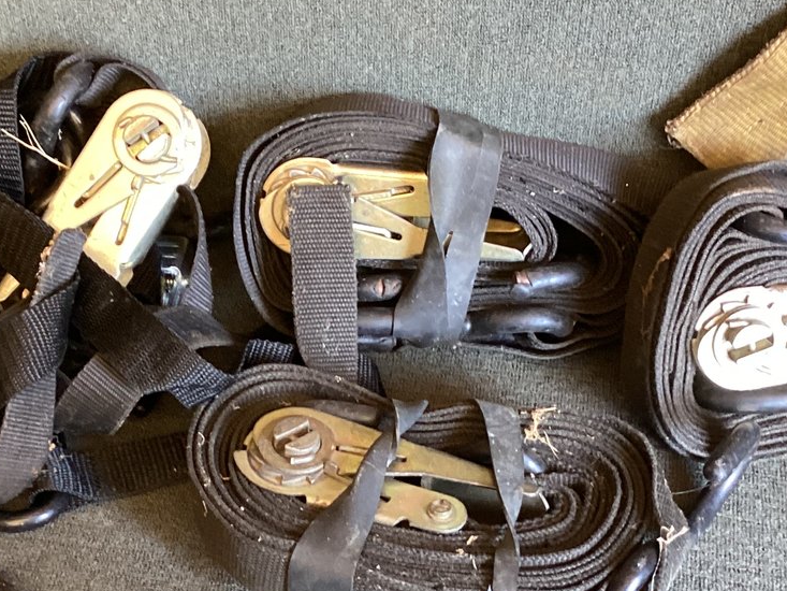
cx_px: 372
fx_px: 1455
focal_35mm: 64
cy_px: 425
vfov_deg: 22.8
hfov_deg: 30.3
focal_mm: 3.3
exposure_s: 1/33
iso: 250
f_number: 2.4
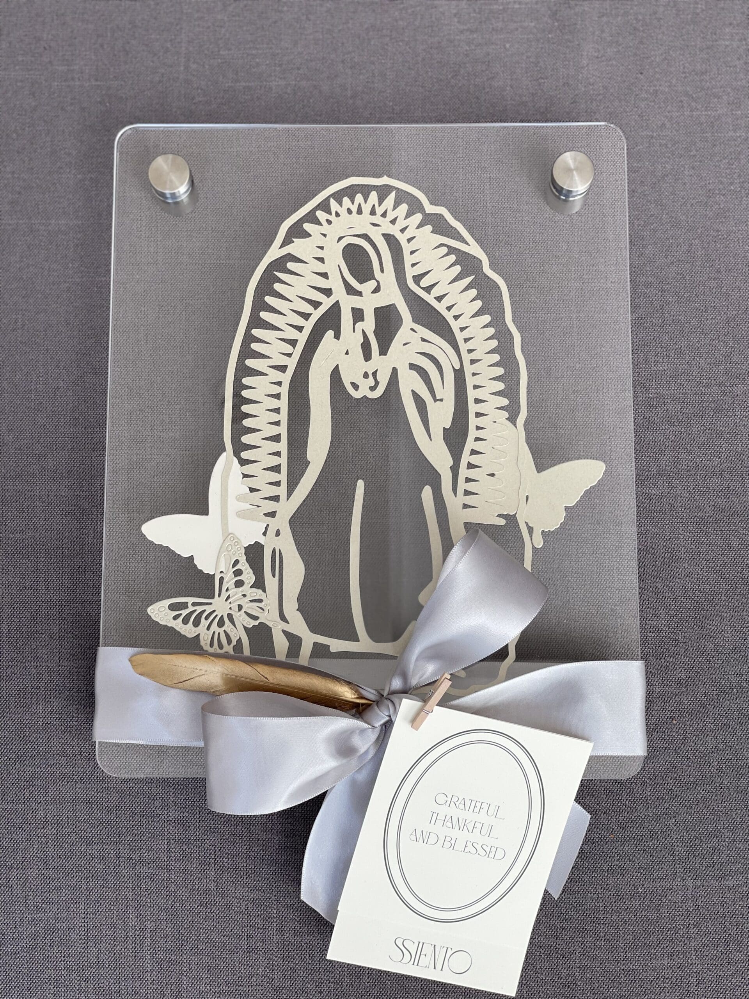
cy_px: 500
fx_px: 1500
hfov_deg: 28.0
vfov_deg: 36.8
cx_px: 374
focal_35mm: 52
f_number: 2
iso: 32
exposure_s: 1/122
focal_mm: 6
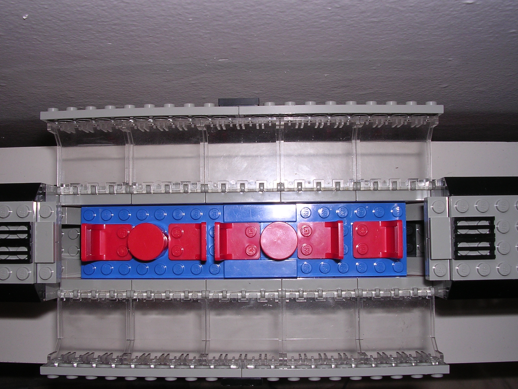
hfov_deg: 47.9
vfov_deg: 36.8
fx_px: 584
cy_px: 194
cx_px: 254
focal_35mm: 39
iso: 100
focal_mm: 5.8
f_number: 5.6
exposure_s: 1/60.1
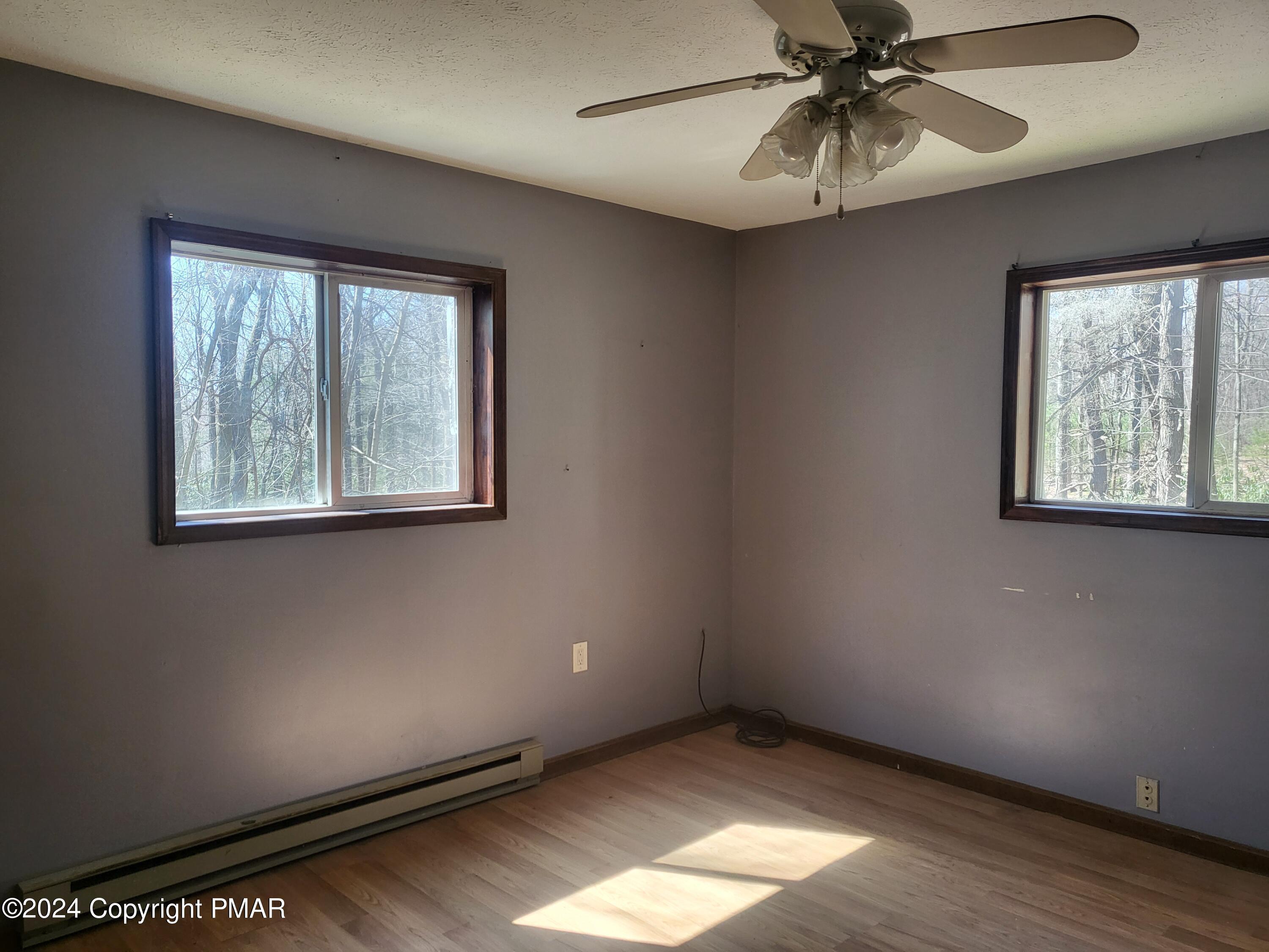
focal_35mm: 26
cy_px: 476
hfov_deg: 67.3
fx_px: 953
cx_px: 634
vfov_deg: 53.1
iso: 80
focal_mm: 4.25
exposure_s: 1/120
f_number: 1.8
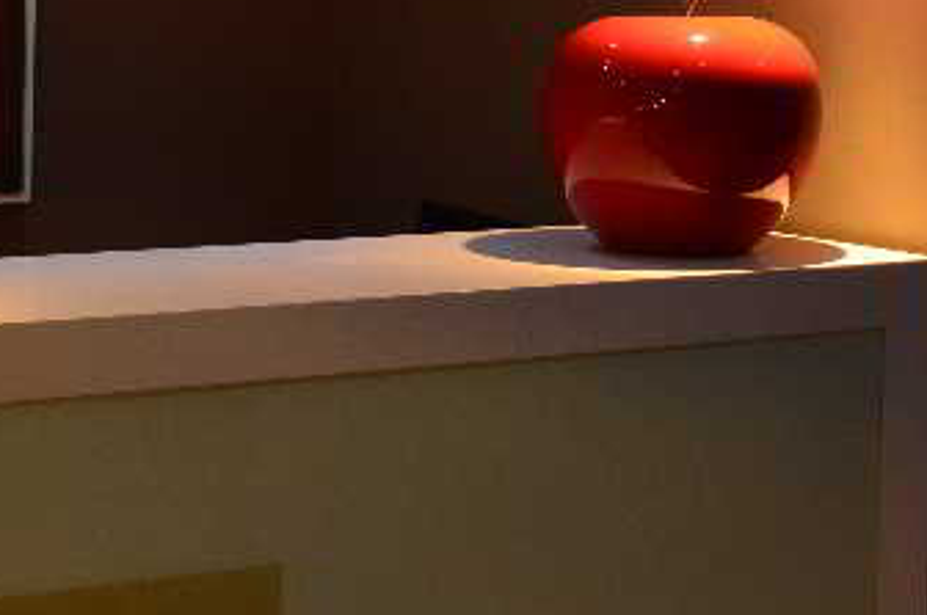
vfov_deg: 12.7
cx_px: 290
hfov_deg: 19.1
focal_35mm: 107
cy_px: 179
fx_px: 2751
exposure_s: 1/30
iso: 1100
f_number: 4.5
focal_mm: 30
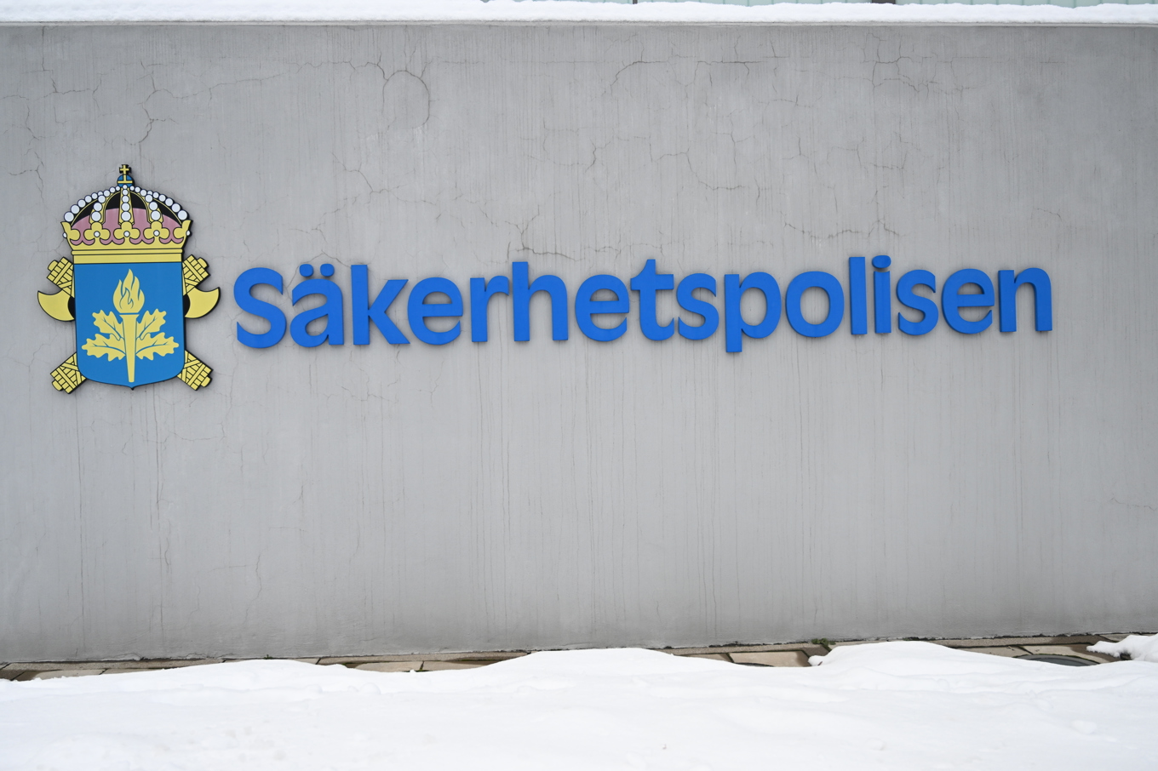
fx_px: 900
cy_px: 386
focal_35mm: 28
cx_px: 579
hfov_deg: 65.5
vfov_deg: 46.4
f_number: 4
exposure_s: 1/500
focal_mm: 28
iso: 500
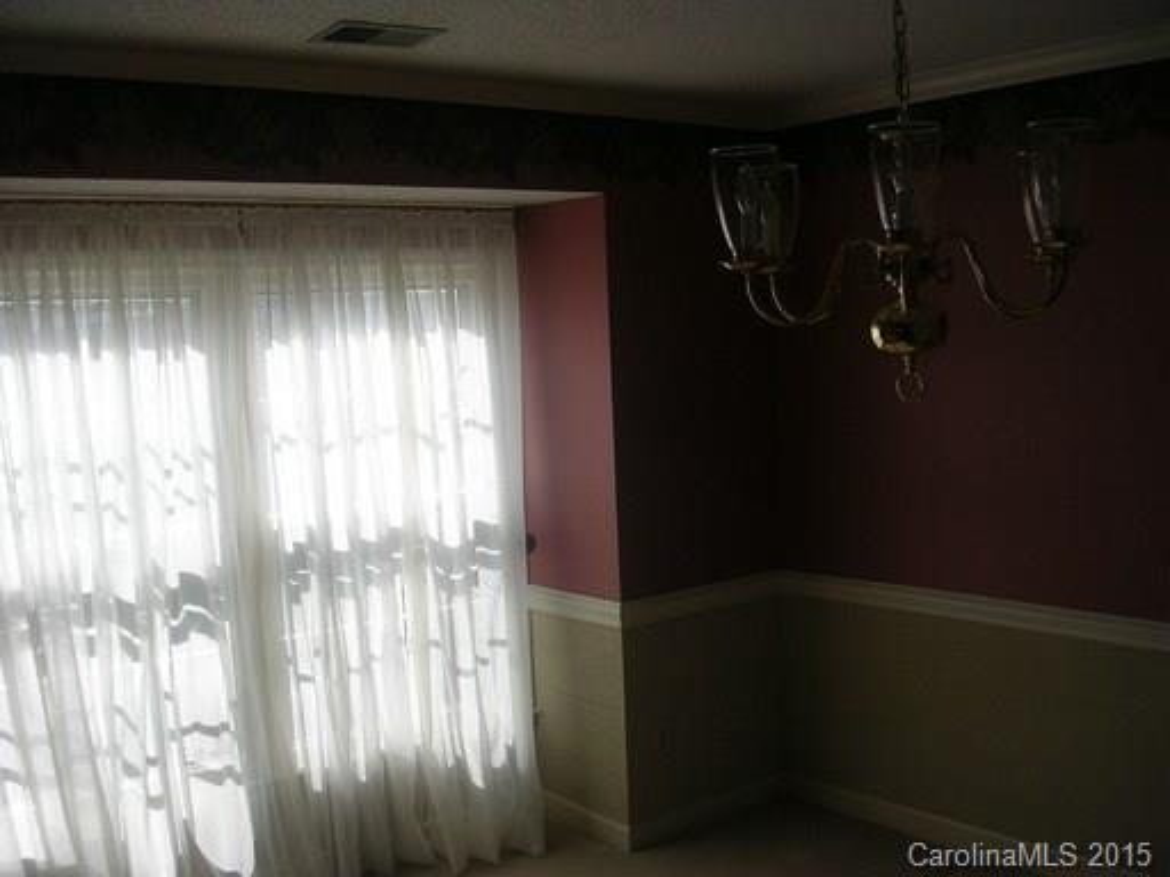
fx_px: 1284
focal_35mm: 38
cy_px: 438
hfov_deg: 49.0
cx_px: 585
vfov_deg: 37.7
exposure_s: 1/391
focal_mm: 5.8
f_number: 2.8
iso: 50
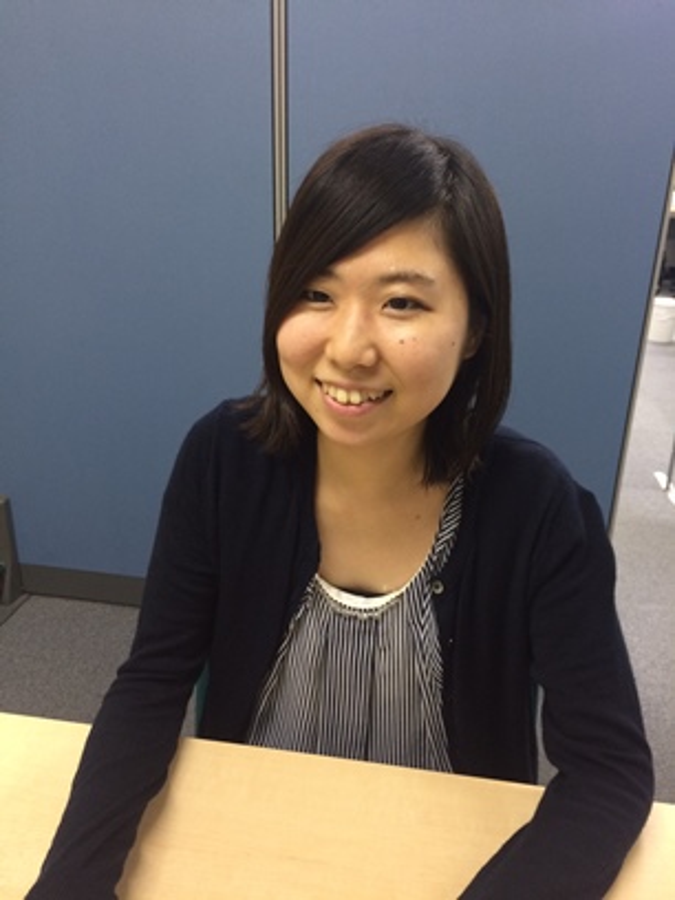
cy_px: 450
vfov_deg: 61.7
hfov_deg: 48.2
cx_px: 338
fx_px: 754
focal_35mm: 29
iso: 125
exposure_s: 1/30
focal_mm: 4.15
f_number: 2.2
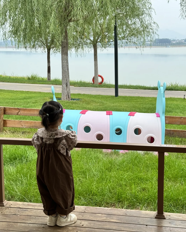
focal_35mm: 51
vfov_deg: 36.7
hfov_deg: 29.7
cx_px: 94
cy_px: 112
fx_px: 351
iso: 64
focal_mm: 6.76
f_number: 1.78
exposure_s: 1/136
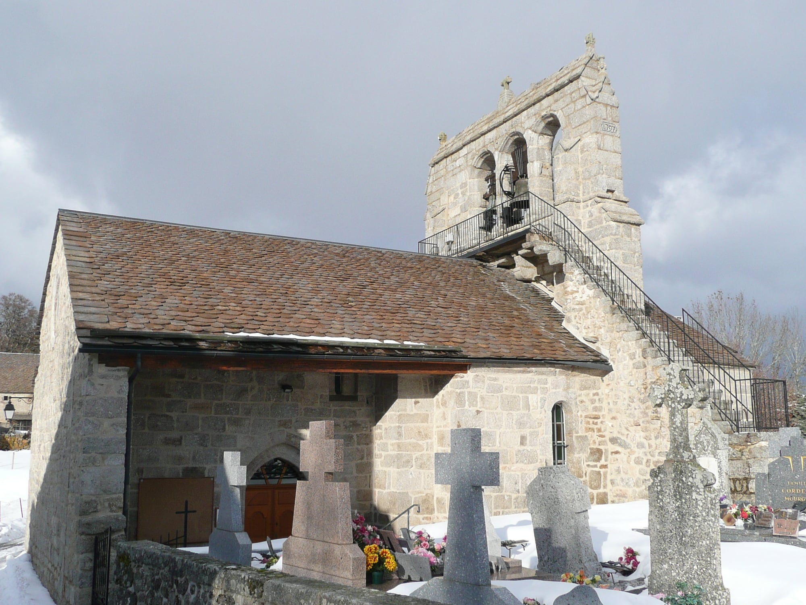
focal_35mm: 34
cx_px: 403
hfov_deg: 54.0
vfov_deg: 41.8
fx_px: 792
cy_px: 302
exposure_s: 1/250
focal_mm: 4.6
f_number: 8
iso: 100
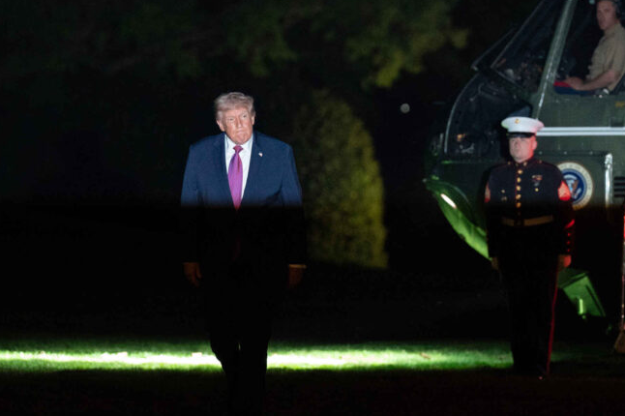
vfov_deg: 6.2
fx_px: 3869
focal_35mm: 223
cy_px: 226
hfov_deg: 9.2
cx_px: 336
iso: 10000
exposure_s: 1/200
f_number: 3.5
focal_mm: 200
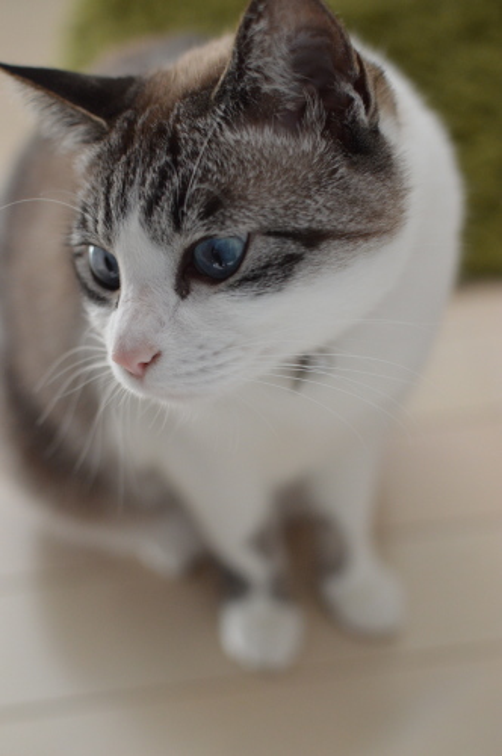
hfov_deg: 25.7
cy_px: 378
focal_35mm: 52
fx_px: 1101
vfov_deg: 37.9
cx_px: 251
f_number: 2.8
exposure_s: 1/500
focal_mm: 35
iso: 1250
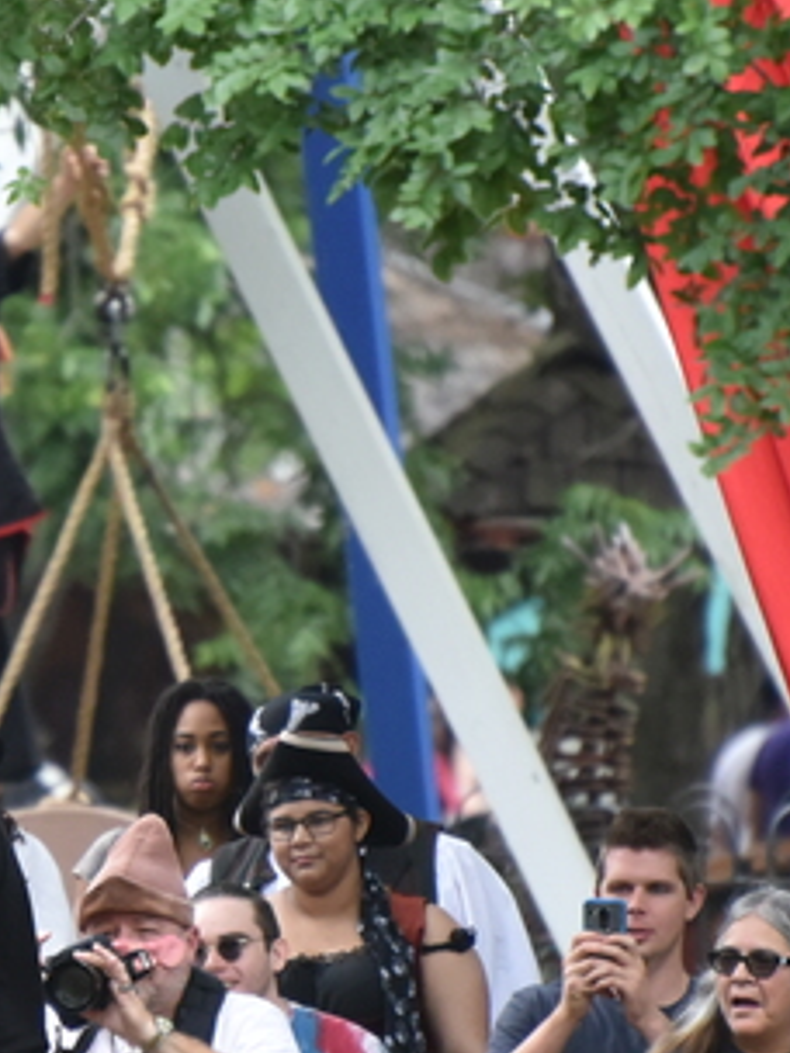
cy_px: 585
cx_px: -163
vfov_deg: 1.6
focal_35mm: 1214
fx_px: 36941
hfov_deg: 1.2
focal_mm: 300
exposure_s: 1/640
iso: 1800
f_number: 5.6
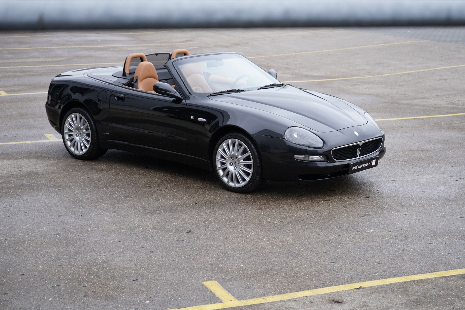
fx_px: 904
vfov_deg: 19.5
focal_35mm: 70
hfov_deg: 28.8
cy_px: 155
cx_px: 232
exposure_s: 1/160
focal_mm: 70
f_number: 5.6
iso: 500
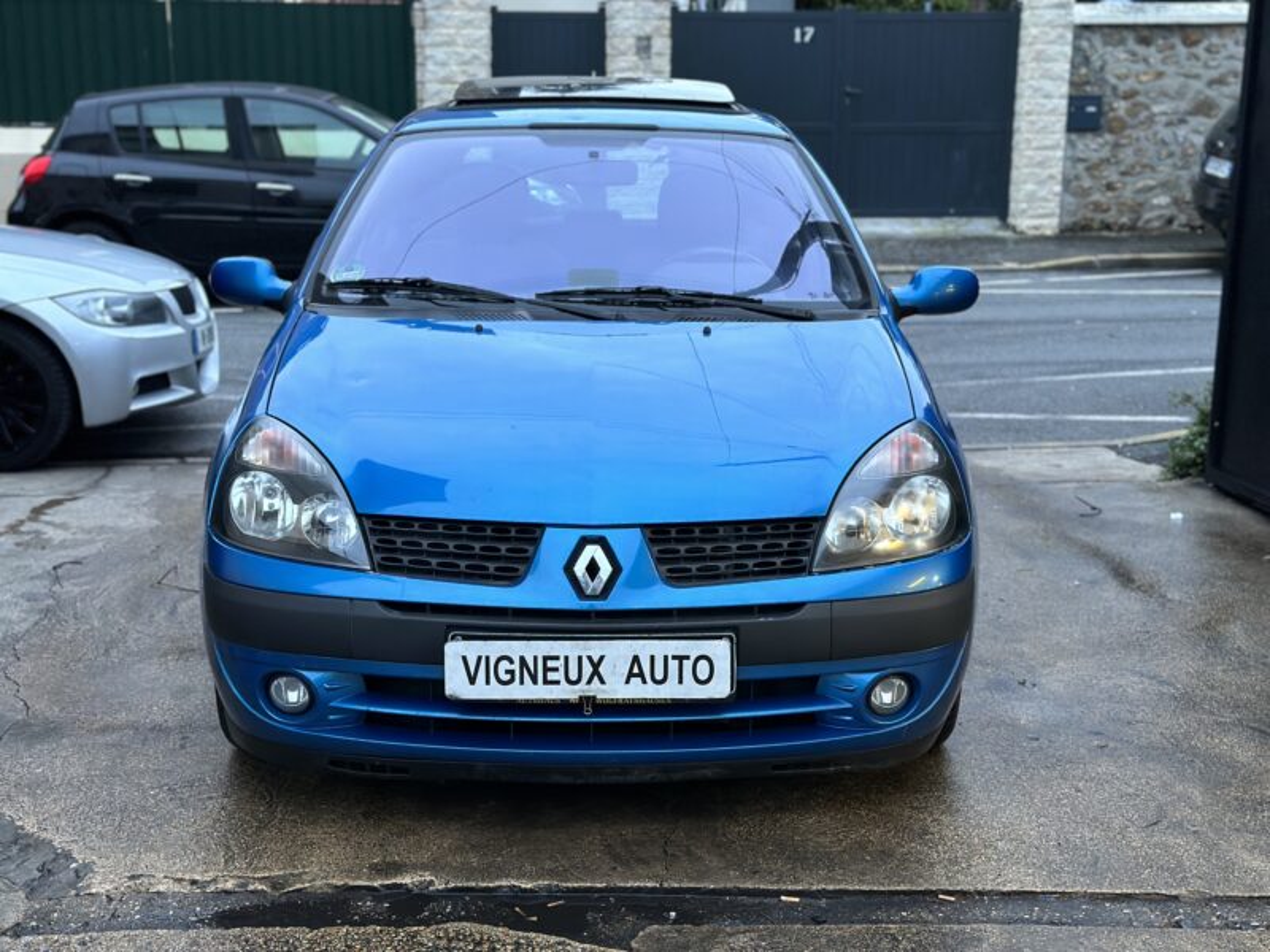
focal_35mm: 48
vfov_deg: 30.3
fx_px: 1761
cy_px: 476
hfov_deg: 39.7
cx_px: 635
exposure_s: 1/50
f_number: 1.78
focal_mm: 6.86
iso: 320
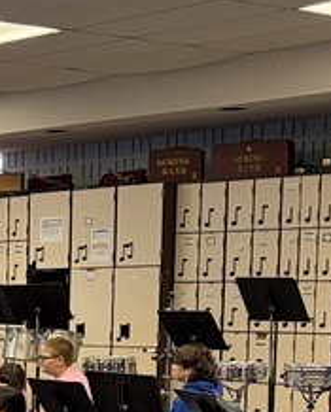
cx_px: -155
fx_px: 1454
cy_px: 522
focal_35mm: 119
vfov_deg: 15.4
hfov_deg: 12.4
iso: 250
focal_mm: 5.96
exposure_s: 1/60
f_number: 1.6
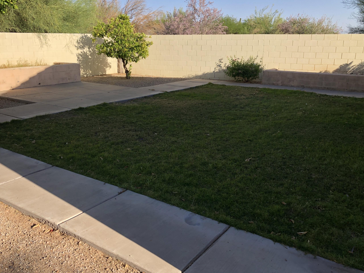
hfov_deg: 55.2
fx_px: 347
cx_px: 161
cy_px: 129
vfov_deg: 42.9
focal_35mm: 33
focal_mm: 4
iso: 20
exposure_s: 1/1350
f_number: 1.8
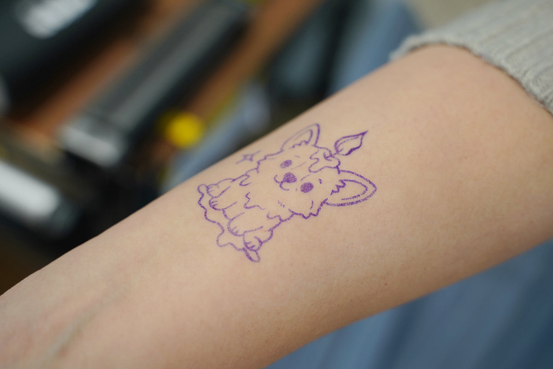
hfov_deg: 48.5
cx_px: 276
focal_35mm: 40
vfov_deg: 33.4
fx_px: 614
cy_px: 184
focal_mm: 40
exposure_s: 1/60
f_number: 4
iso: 640
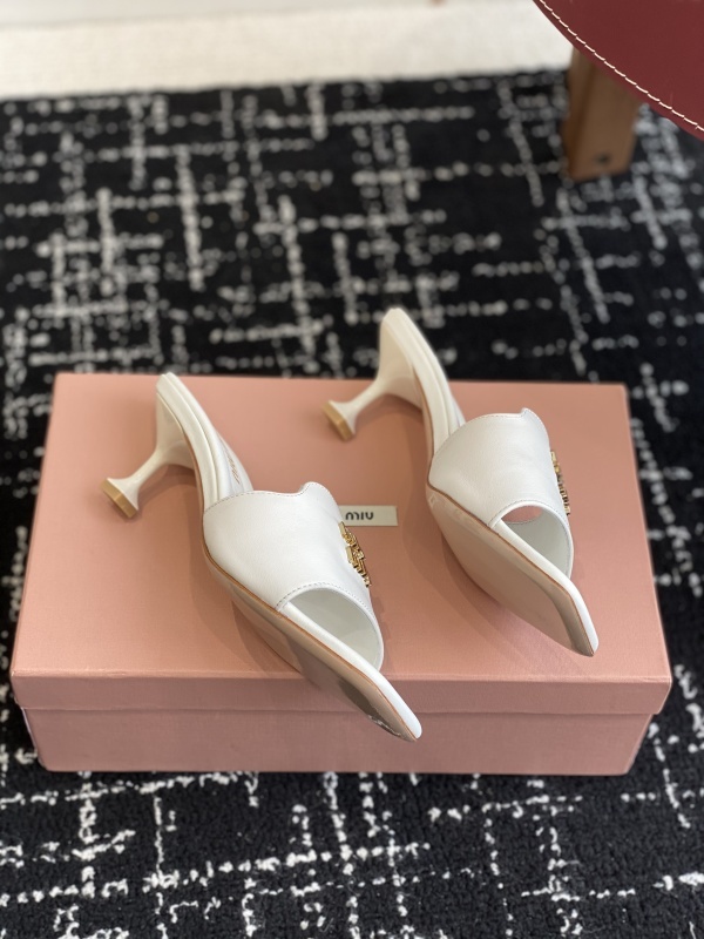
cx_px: 352
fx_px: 1410
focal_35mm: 52
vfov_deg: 36.8
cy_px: 470
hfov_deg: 28.0
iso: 32
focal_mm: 6
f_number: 2
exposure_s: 1/122
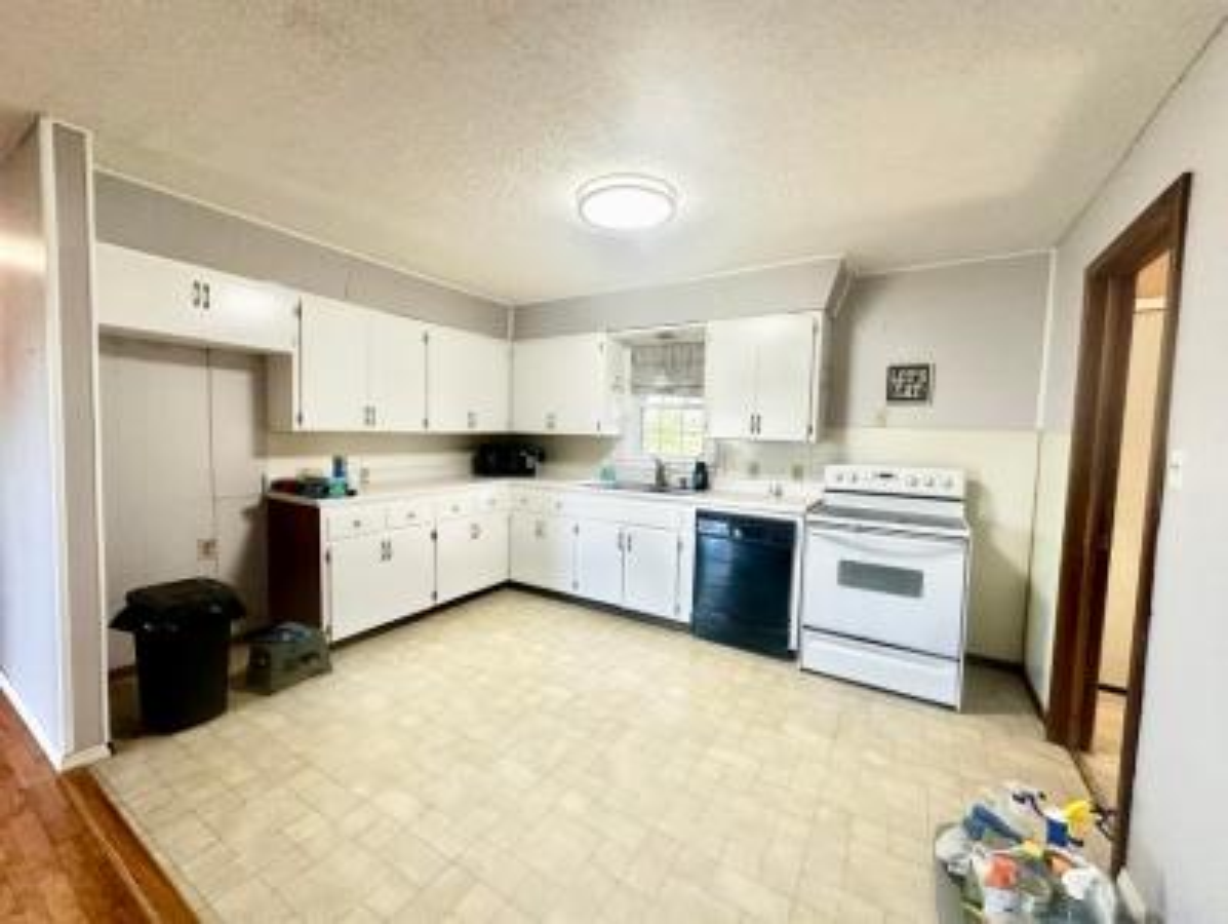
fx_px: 497
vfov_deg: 85.8
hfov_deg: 102.0
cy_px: 462
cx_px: 614
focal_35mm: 14
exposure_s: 1/120
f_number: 2.2
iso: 250
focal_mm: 2.22
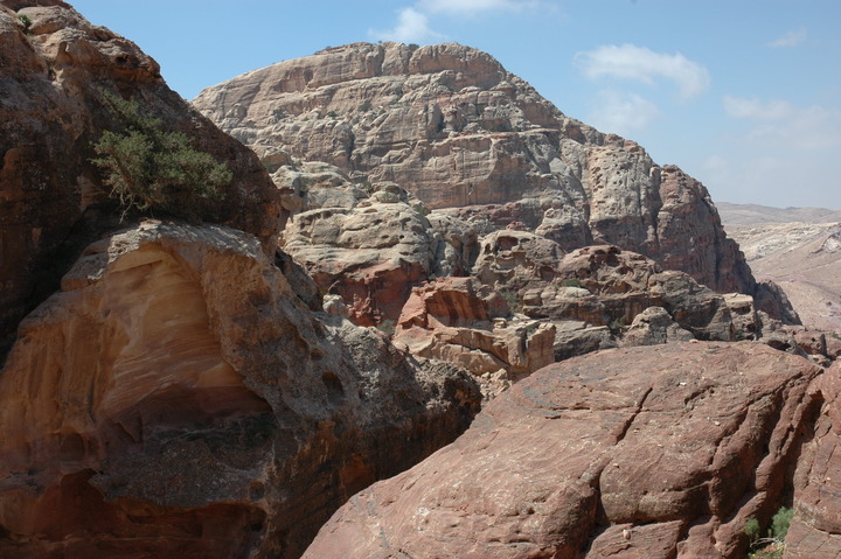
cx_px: 420
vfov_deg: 30.8
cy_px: 280
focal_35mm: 44
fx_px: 1015
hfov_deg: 45.0
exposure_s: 1/320
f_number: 9
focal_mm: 29
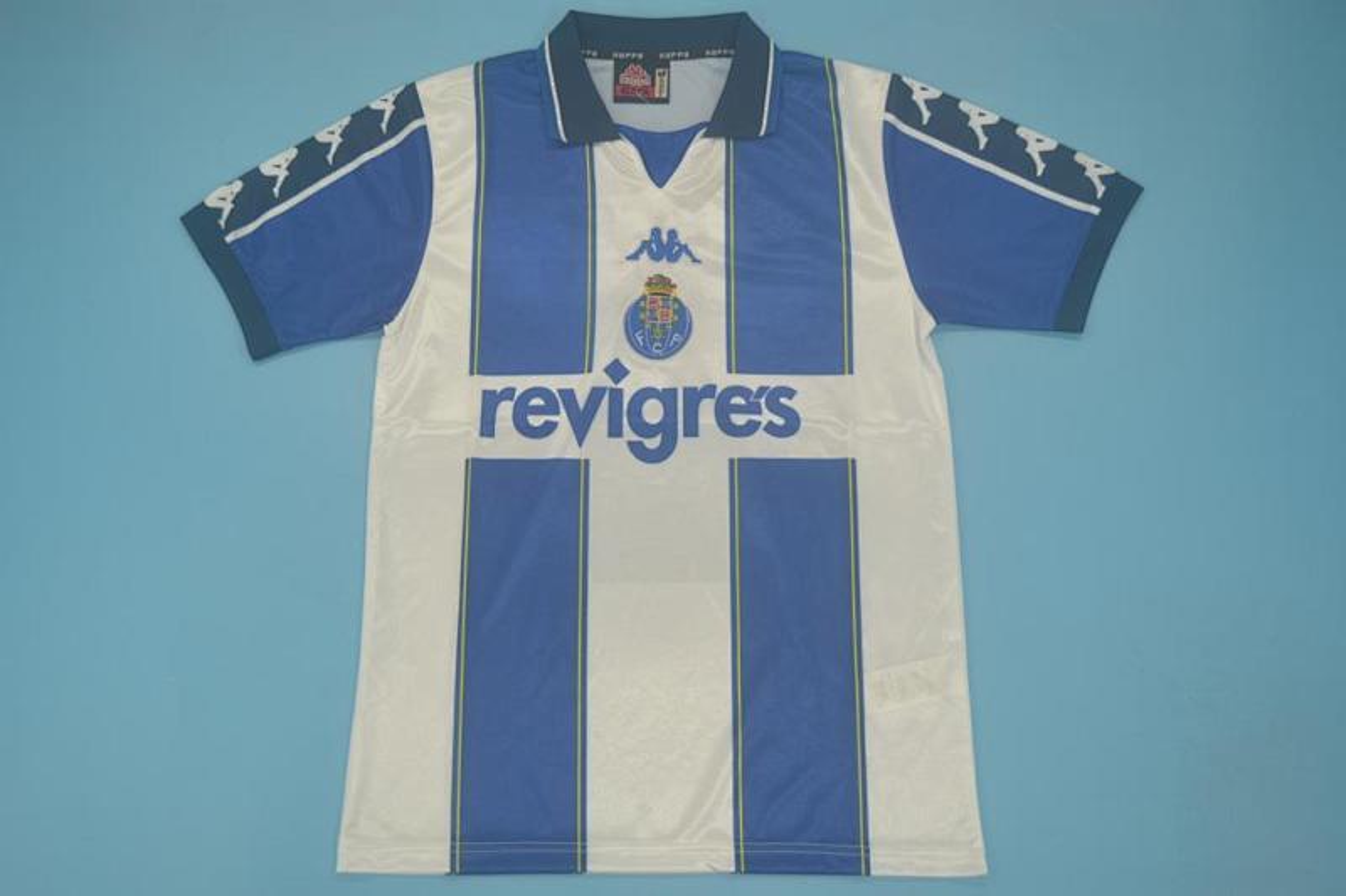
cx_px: 673
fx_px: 1346
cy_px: 448
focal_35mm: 36
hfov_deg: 53.1
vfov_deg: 36.9
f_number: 4
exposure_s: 1/125
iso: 200
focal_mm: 24
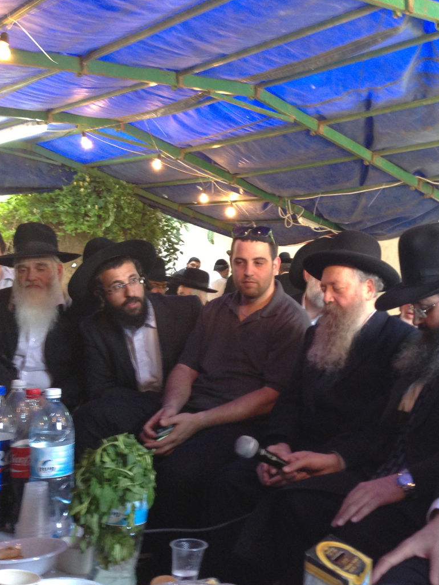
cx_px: 376
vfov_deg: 42.1
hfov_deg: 31.0
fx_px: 761
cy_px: 295
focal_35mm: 45
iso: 160
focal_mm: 4.13
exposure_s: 1/20
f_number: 2.4
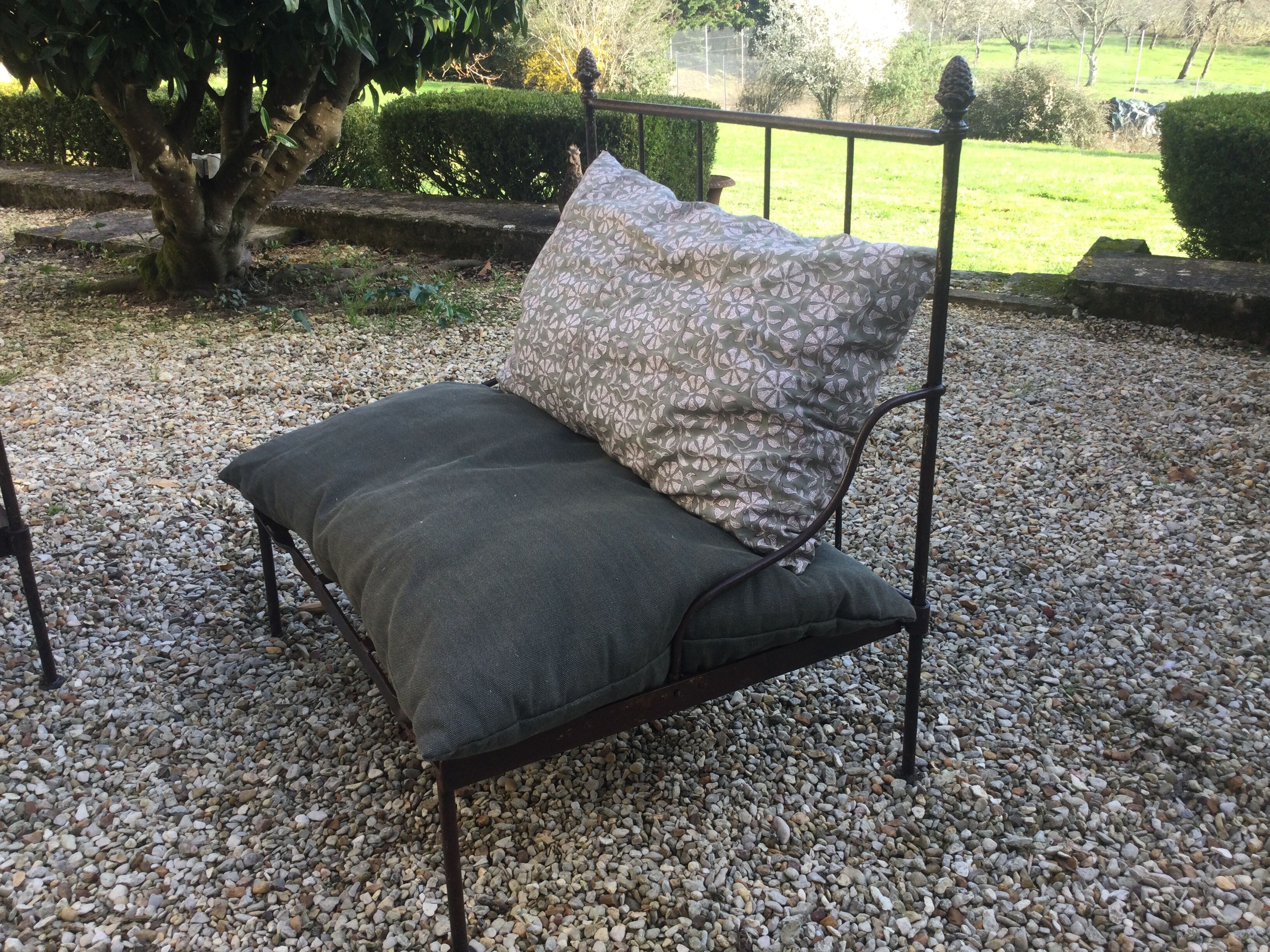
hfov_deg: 58.4
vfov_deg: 45.4
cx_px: 635
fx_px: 1137
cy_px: 476
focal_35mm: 31
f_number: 2.4
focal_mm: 3.3
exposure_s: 1/113
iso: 25
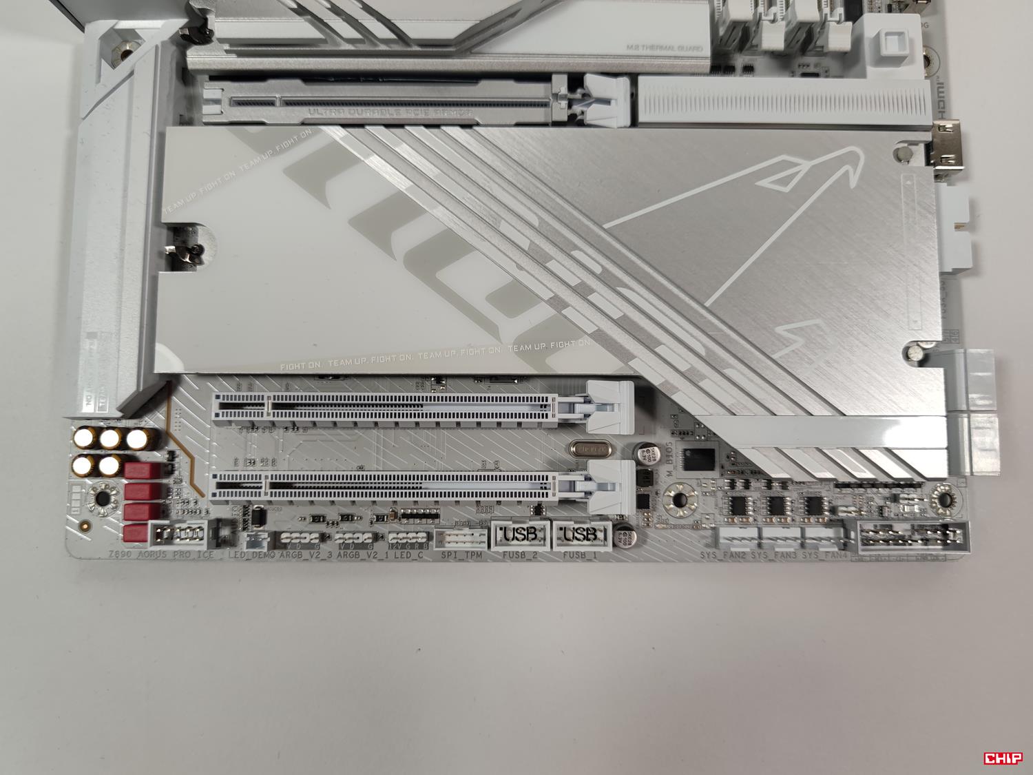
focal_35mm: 25
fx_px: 746
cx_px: 516
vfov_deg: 54.9
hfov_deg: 69.4
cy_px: 388
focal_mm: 6.78
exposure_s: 1/111
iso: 50
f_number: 1.85
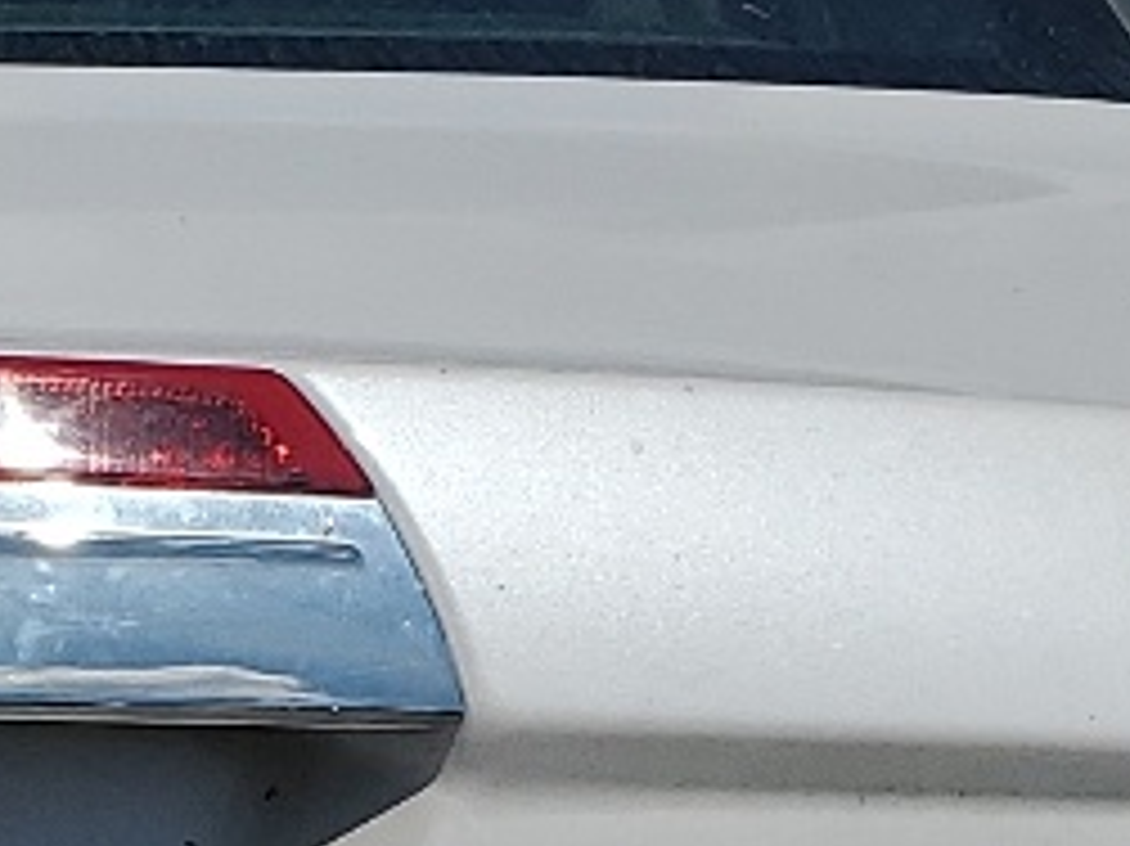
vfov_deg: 8.7
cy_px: 1318
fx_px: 5416
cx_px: -608
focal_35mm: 166
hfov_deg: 11.4
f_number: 1.5
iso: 50
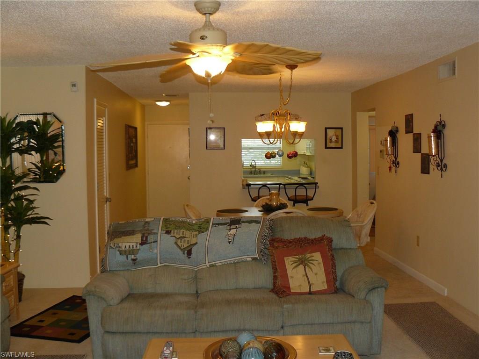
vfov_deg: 39.7
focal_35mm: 36
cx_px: 240
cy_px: 180
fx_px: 498
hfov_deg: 51.4
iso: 100
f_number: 2.8
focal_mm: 6
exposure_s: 1/30
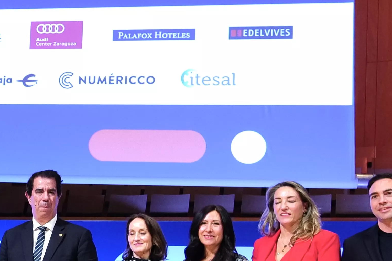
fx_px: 1023
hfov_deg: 19.3
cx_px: -177
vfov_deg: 14.3
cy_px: 256
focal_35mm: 94
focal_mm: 24
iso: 1250
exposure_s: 1/50
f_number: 6.3
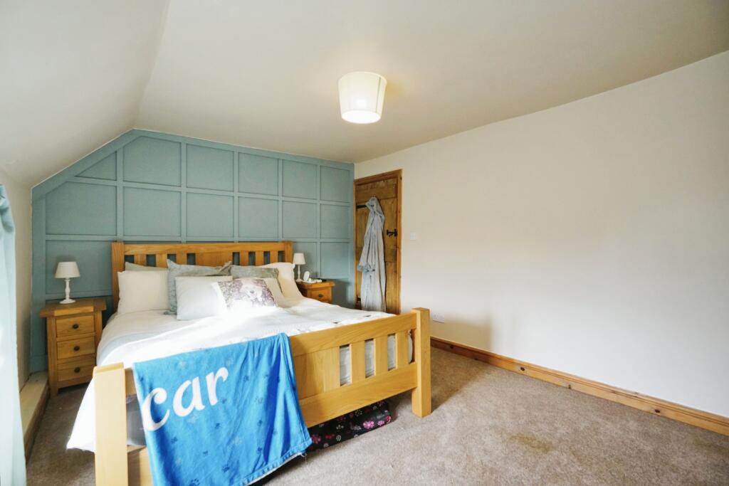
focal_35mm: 16
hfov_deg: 96.7
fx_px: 324
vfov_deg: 73.8
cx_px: 364
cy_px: 243
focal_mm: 16
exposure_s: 1/50
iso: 2000
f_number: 7.1
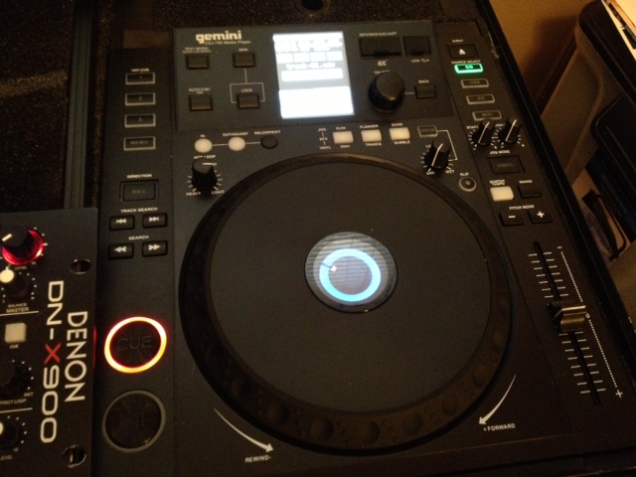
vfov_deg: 40.7
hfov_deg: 52.6
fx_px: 643
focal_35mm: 35
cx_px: 318
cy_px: 238
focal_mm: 4.28
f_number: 2.4
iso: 800
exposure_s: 1/15
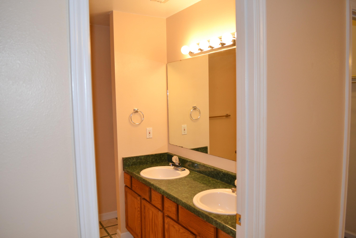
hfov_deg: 67.4
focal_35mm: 27
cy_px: 119
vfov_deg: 47.9
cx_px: 178
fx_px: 267
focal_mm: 18
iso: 400
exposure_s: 1/60
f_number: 4
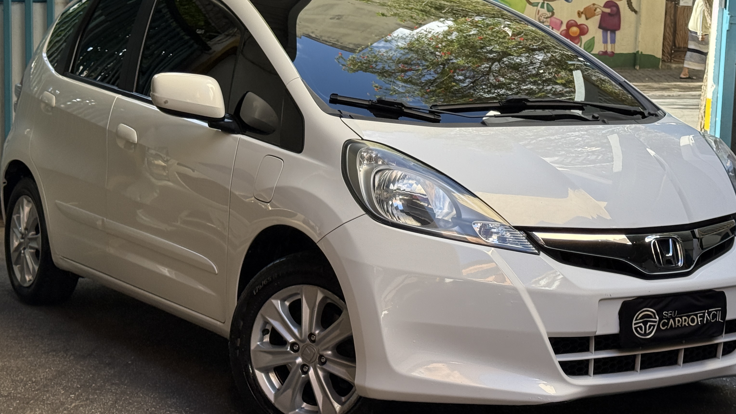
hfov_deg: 30.6
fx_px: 1347
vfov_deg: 17.5
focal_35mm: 69
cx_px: 385
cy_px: 163
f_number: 1.78
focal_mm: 6.76
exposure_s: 1/541
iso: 64
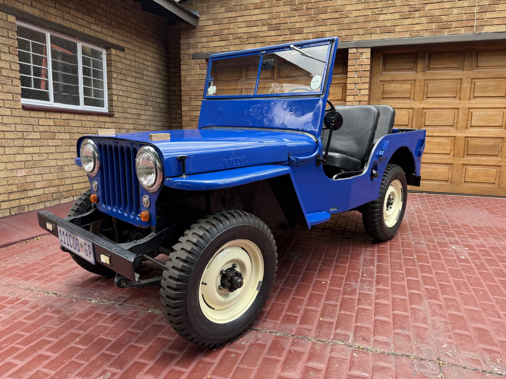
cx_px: 253
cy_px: 190
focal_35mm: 24
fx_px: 351
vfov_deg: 56.8
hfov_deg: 71.6
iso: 80
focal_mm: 6.76
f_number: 1.78
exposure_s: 1/484
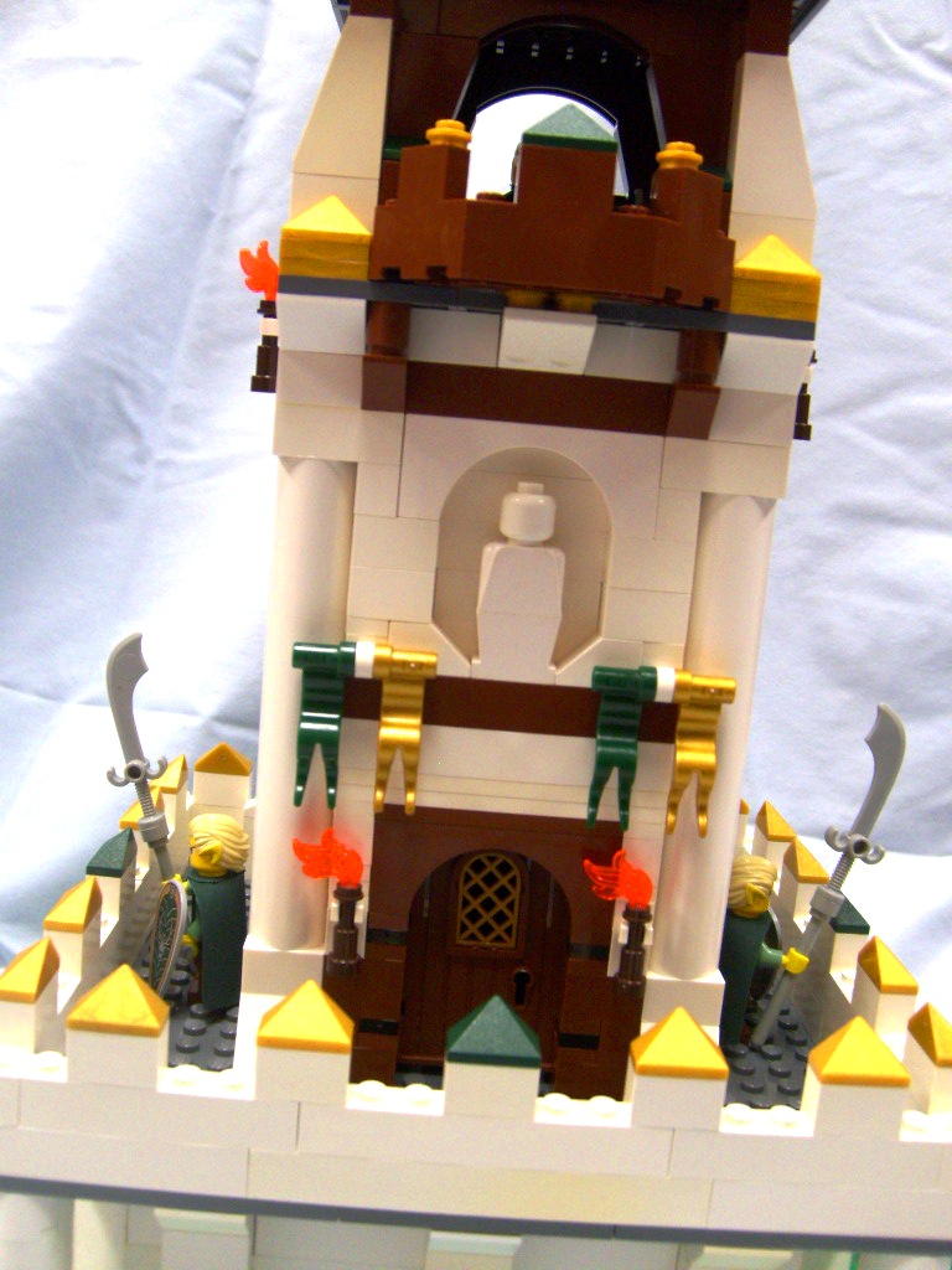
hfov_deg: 40.7
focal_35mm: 35
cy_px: 635
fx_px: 1283
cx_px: 476
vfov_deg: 52.6
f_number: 2.8
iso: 120
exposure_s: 1/45
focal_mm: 5.8
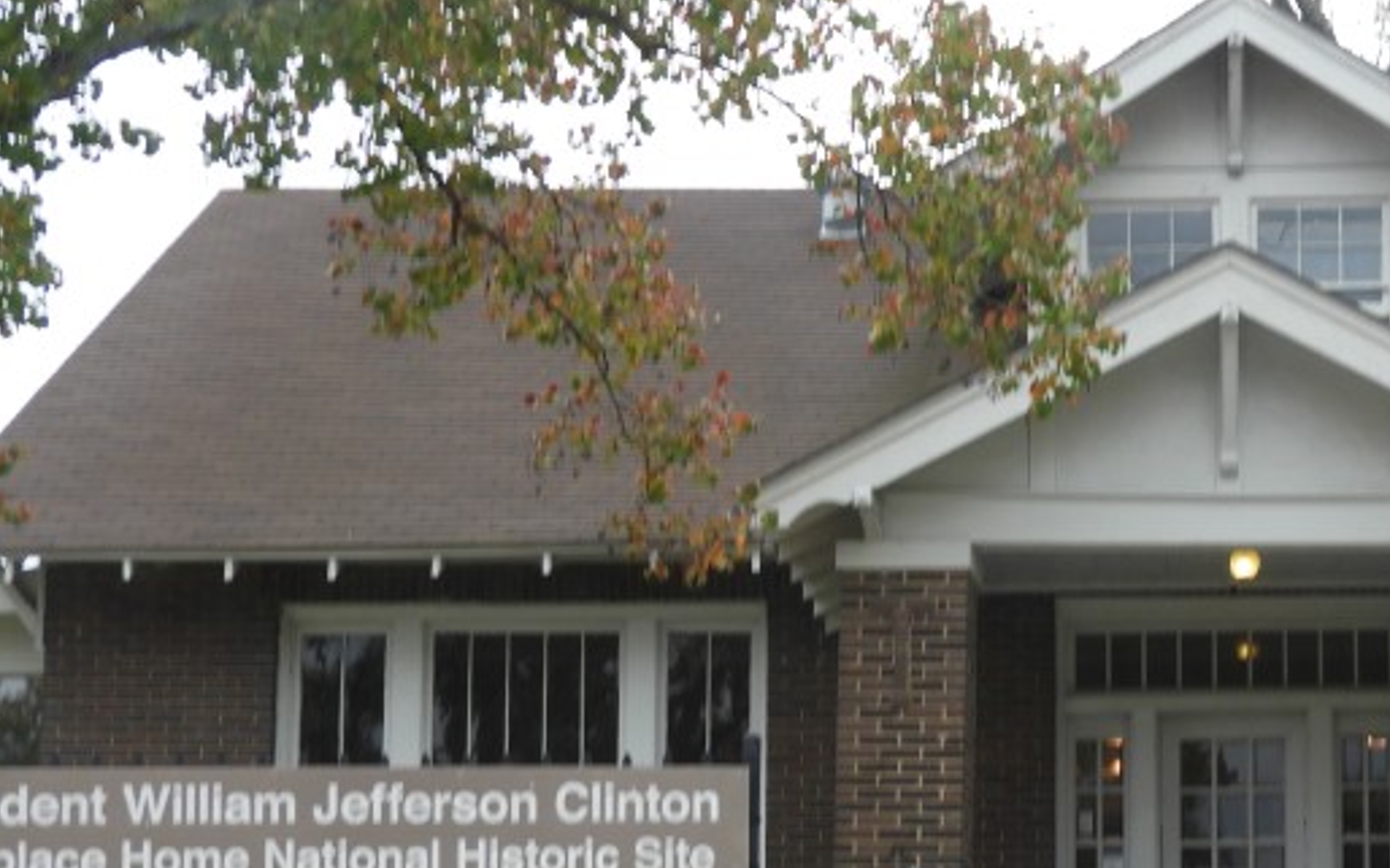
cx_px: 1314
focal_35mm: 95
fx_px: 3598
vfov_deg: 13.6
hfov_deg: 21.3
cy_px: 803
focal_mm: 8.1
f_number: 4
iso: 100
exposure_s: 1/100
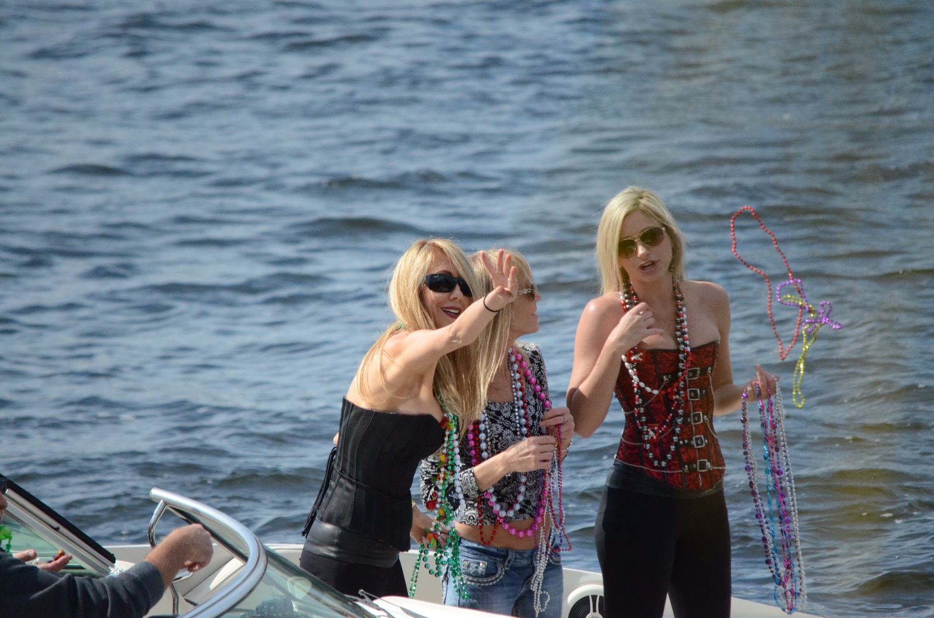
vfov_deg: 4.6
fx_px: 7766
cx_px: 467
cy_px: 309
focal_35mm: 300
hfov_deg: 6.9
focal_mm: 200
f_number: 5.6
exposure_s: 1/8000
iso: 2000
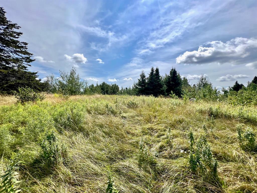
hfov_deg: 106.2
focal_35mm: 13
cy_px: 96
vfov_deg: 89.9
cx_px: 128
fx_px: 97
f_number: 1.8
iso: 32
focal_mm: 1.57
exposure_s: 1/3311
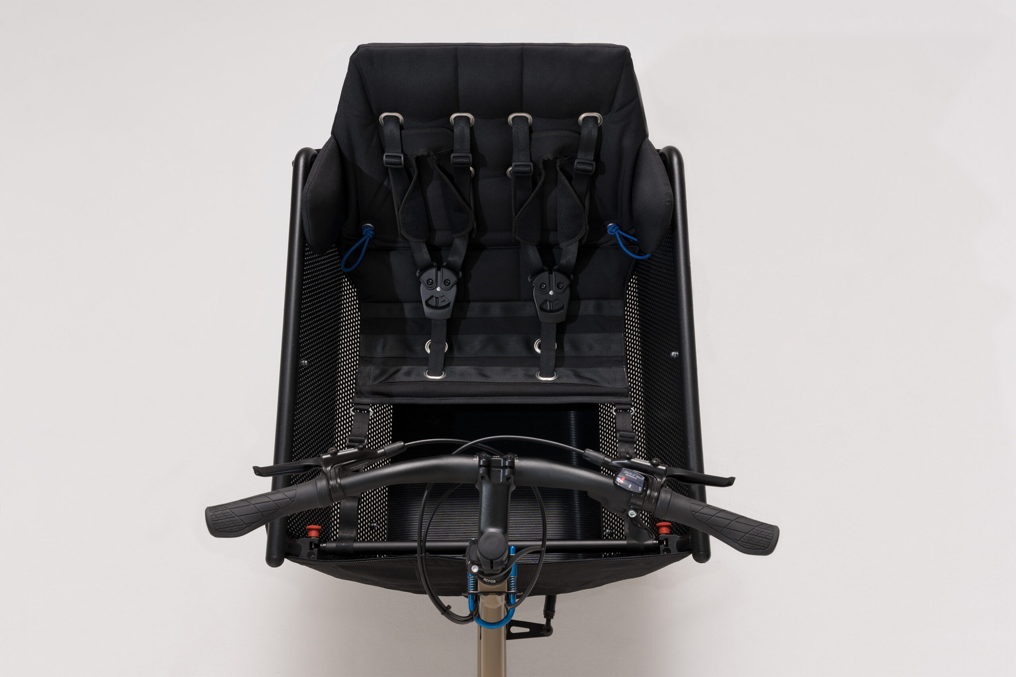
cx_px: 508
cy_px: 338
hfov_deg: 48.8
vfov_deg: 33.6
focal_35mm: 40
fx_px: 1120
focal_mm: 39.7
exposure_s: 1/100
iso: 100
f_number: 11
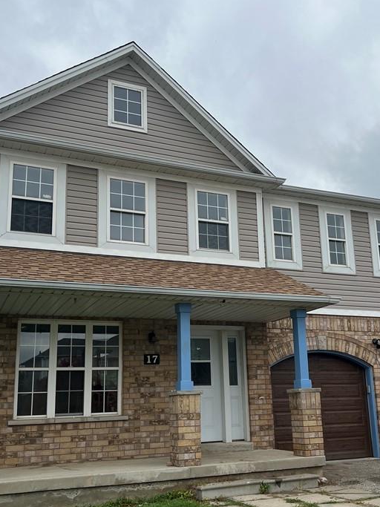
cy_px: 272
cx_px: 220
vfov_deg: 47.8
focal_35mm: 39
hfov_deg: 36.7
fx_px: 571
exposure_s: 1/3968
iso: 50
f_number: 1.5
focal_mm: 5.7
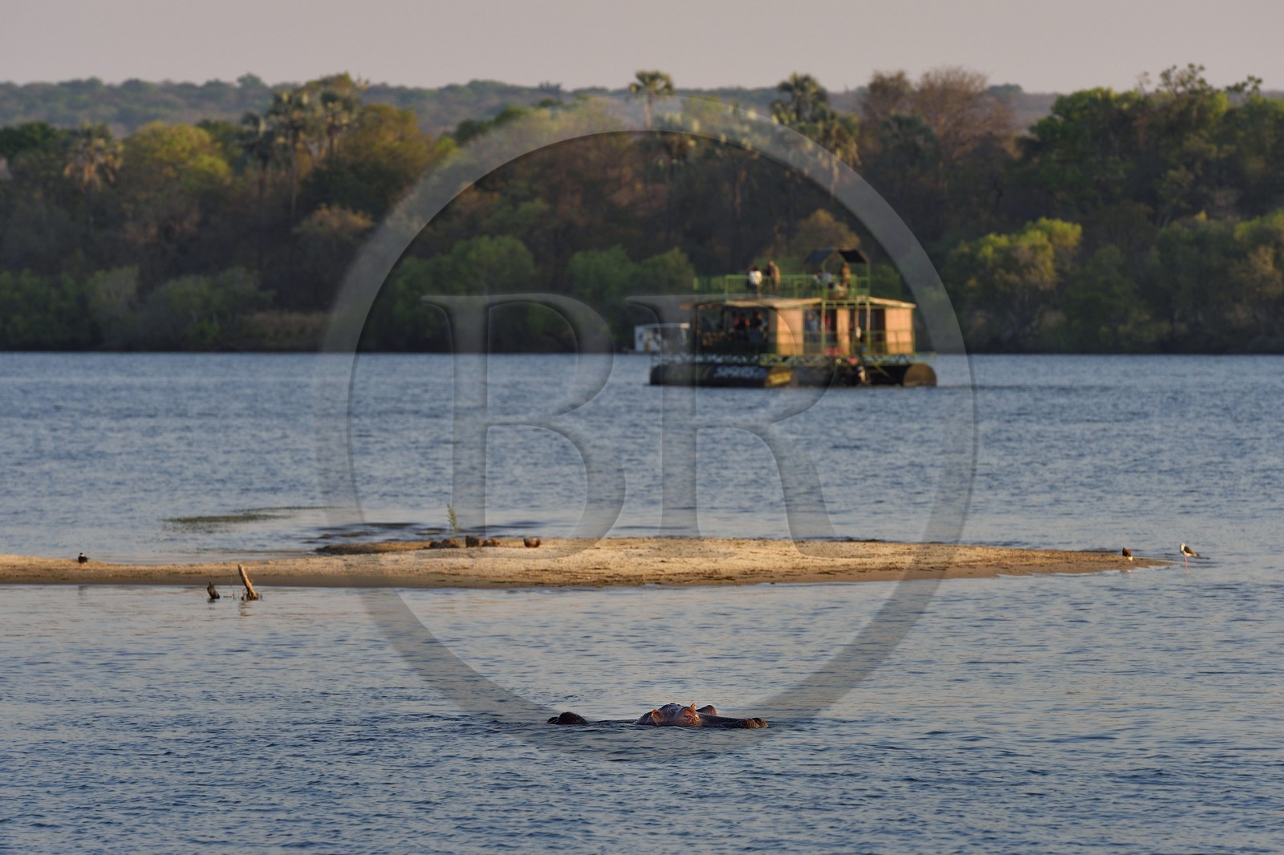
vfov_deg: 4.9
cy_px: 428
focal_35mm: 280
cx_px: 642
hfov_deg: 7.4
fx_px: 9984
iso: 400
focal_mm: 280
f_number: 9
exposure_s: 1/400
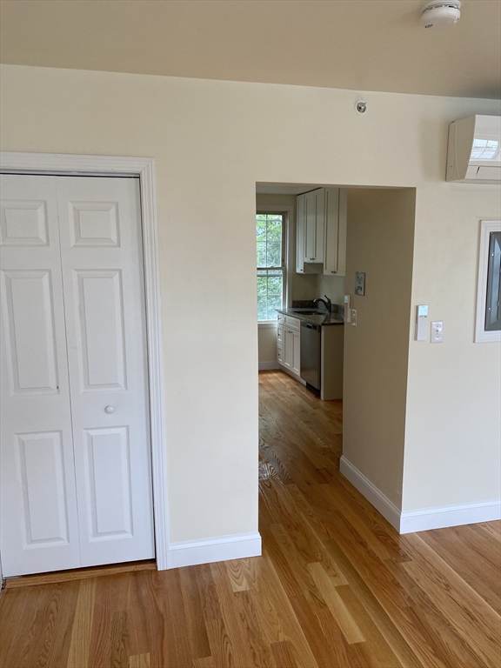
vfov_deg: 67.3
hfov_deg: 53.1
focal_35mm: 26
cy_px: 334
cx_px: 250
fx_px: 502
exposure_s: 1/122
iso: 64
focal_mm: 4.25
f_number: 1.8
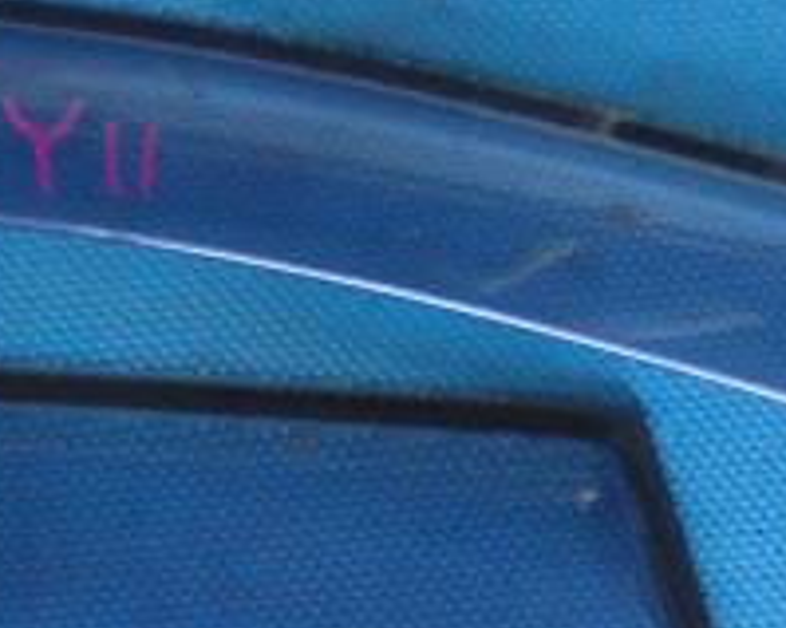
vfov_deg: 15.0
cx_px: -312
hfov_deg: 17.3
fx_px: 2372
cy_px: 170
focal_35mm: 102
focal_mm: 4.6
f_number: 3.5
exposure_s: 1/30
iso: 250
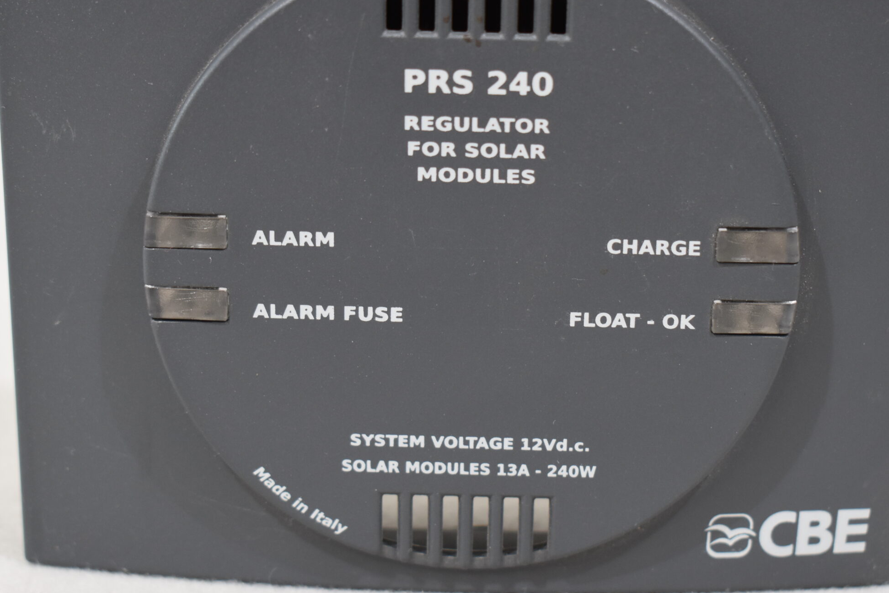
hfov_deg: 25.7
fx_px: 1951
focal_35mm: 79
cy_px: 279
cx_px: 490
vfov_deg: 17.3
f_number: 5.6
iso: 720
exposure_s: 1/60
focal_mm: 40
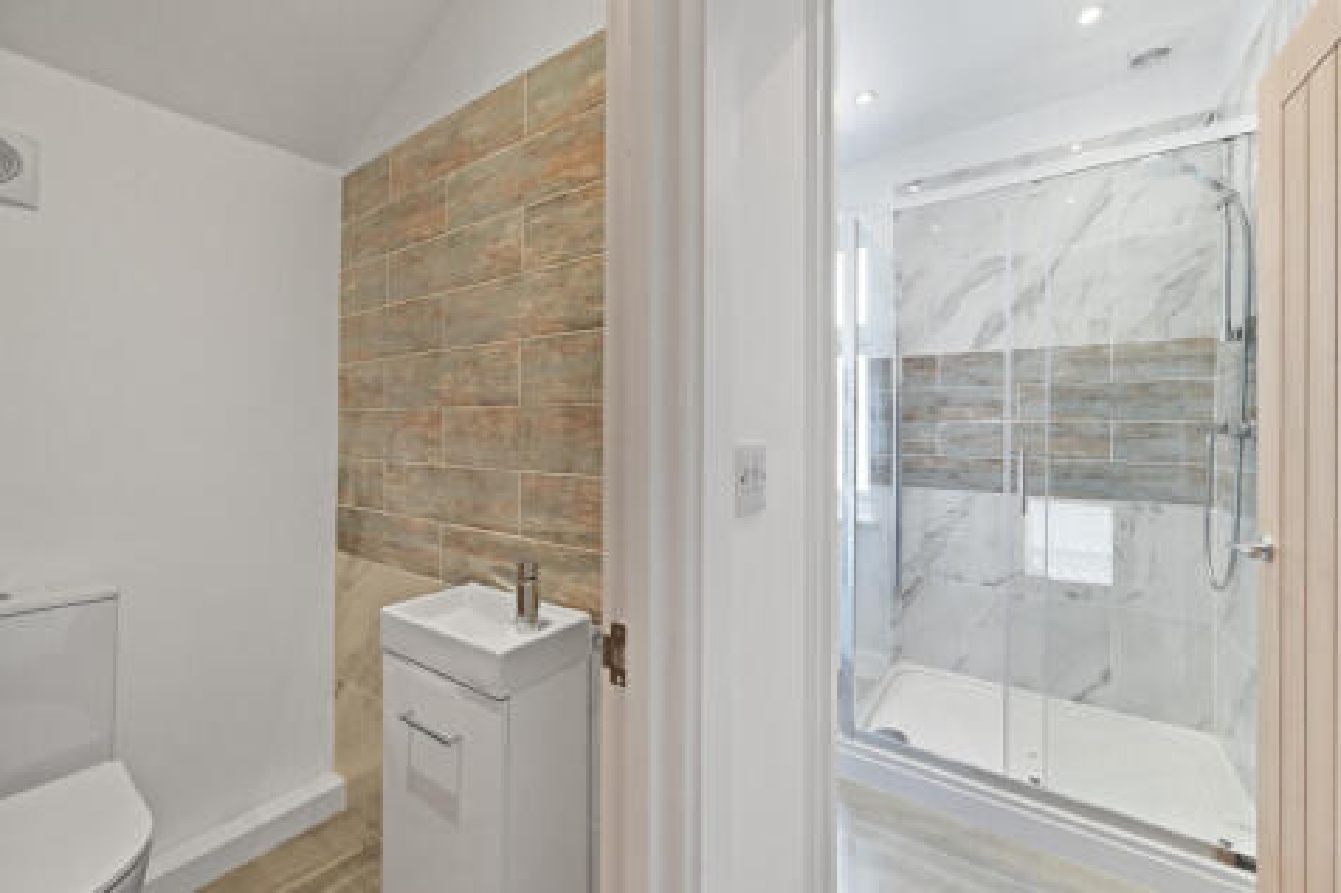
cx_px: 670
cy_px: 446
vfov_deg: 81.2
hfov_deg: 104.3
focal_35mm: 14
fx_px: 521
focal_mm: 14
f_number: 7.1
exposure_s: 1/20
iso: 1800
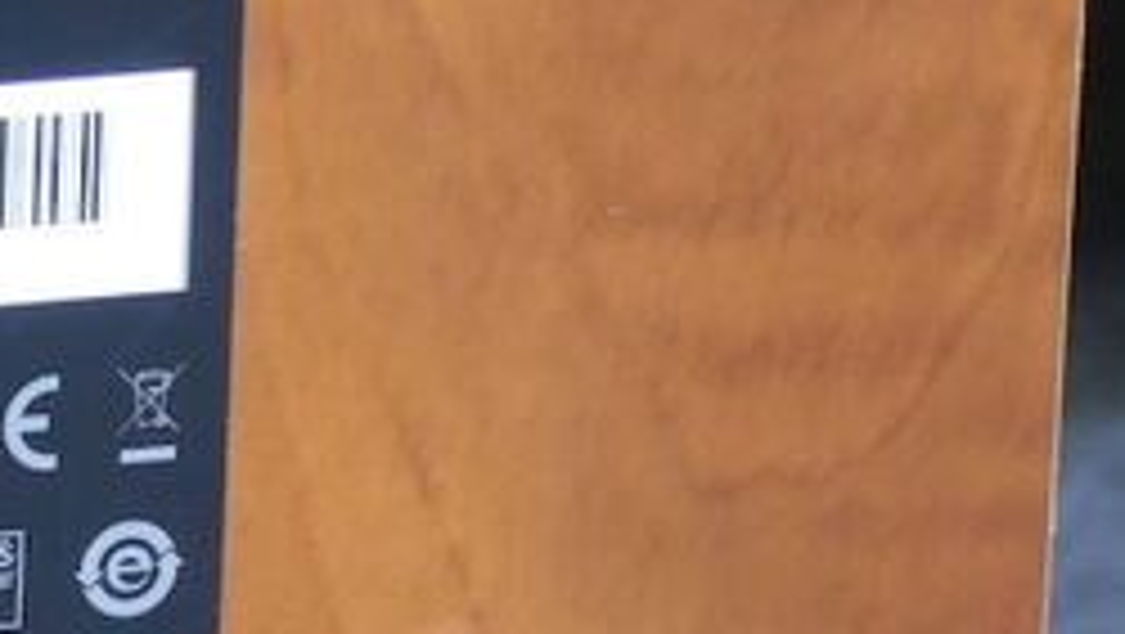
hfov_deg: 3.8
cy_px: 886
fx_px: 16835
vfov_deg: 2.2
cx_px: -544
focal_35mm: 564
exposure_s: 1/1.3
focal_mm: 24.2
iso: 200
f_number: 5.3
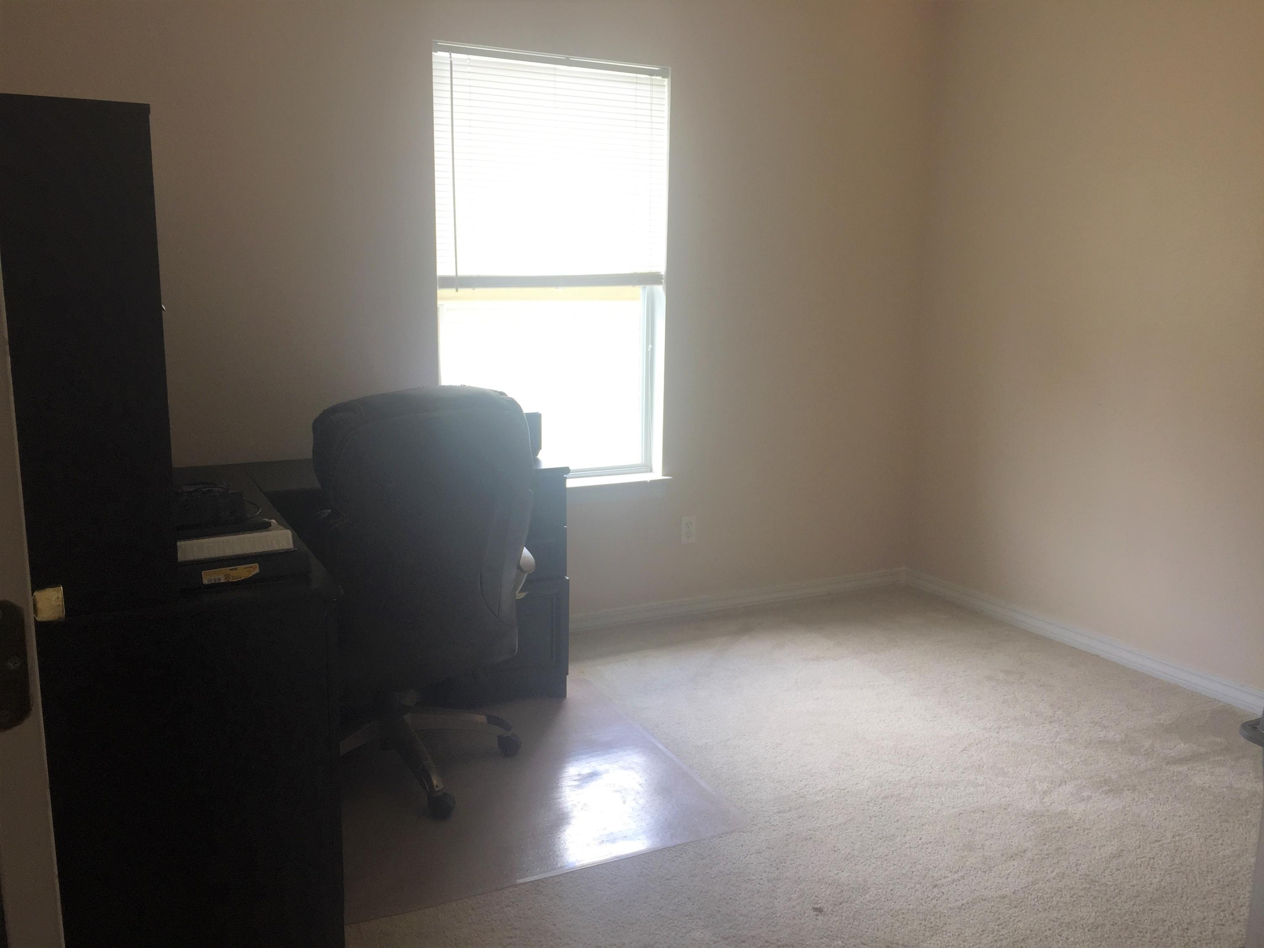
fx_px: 1059
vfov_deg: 48.2
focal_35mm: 29
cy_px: 474
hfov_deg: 61.7
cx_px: 632
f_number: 2.2
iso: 32
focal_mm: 4.15
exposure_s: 1/60
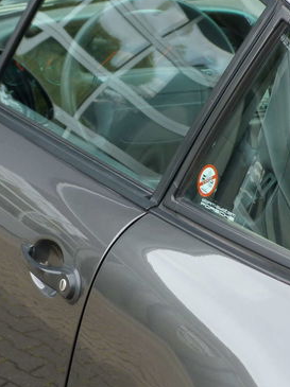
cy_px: 205
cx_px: 150
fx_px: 1555
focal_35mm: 139
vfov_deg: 14.2
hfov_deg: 10.7
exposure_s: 1/80
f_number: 3.3
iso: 80
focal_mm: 11.8
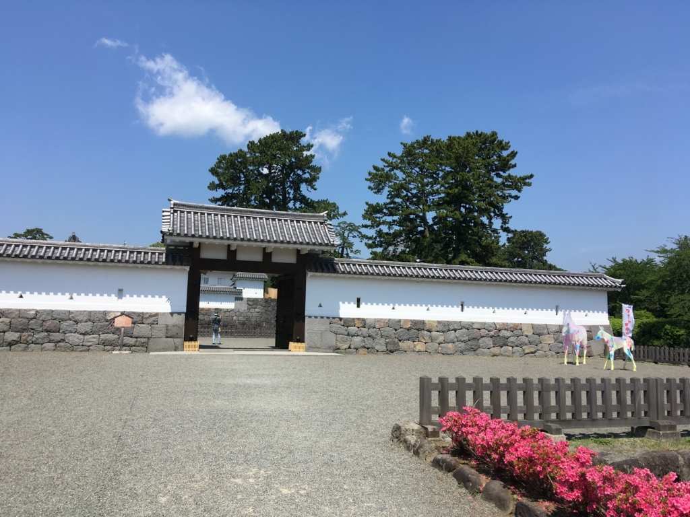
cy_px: 258
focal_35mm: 29
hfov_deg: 61.7
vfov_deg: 48.2
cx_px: 345
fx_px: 578
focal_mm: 4.15
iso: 25
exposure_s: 1/1508
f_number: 2.2
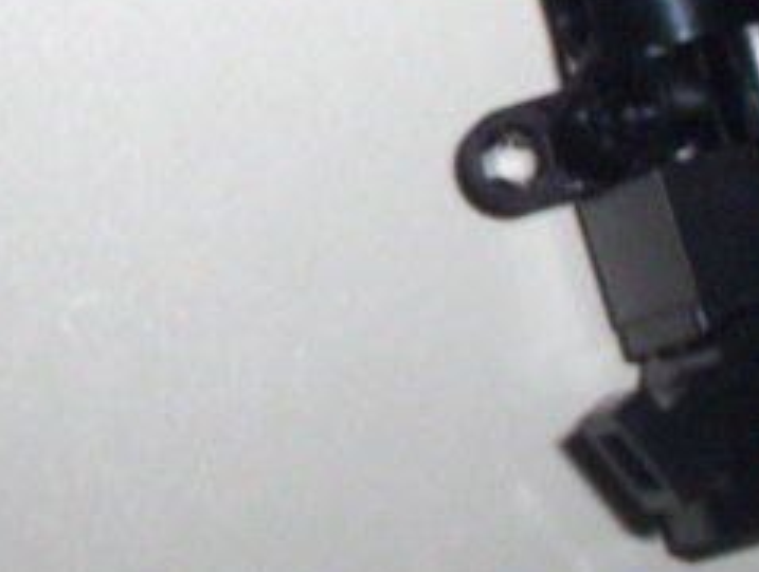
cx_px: 64
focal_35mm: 130
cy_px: -184
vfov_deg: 11.1
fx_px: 2855
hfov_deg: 15.0
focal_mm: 4.99
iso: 140
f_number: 4.5
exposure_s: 1/60
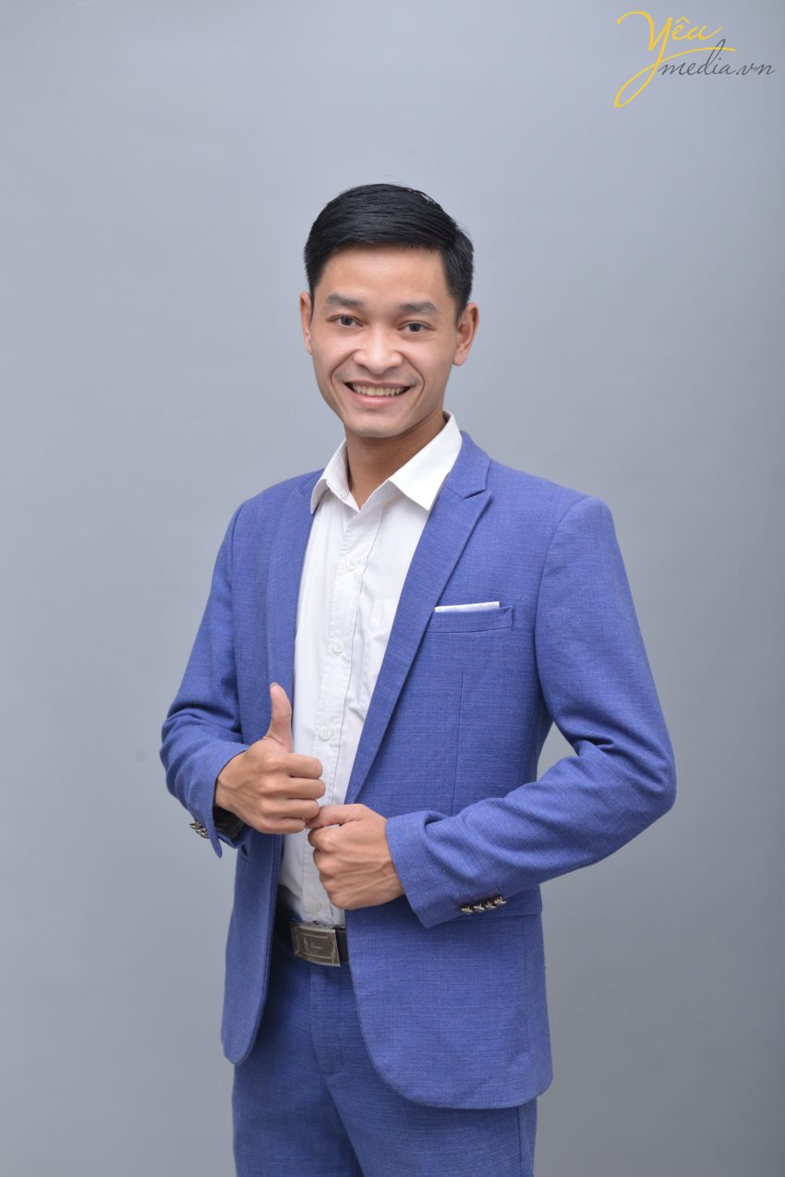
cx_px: 392
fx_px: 2288
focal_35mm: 70
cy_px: 588
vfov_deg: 28.8
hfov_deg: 19.5
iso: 200
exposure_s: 1/180
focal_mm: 70
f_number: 8
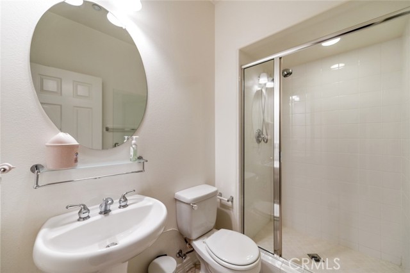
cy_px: 136
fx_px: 159
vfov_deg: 81.1
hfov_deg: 104.3
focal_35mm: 14
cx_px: 205
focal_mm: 14
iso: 450
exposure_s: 1/125
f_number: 2.8
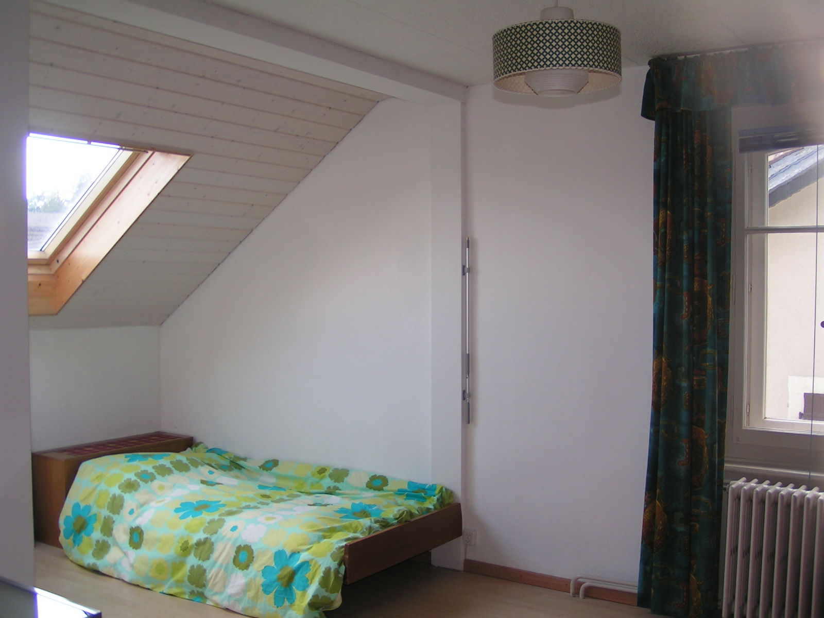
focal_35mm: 38
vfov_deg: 37.7
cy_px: 309
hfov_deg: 49.0
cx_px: 412
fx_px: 905
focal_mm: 5.8
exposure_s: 1/50
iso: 50
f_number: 2.8
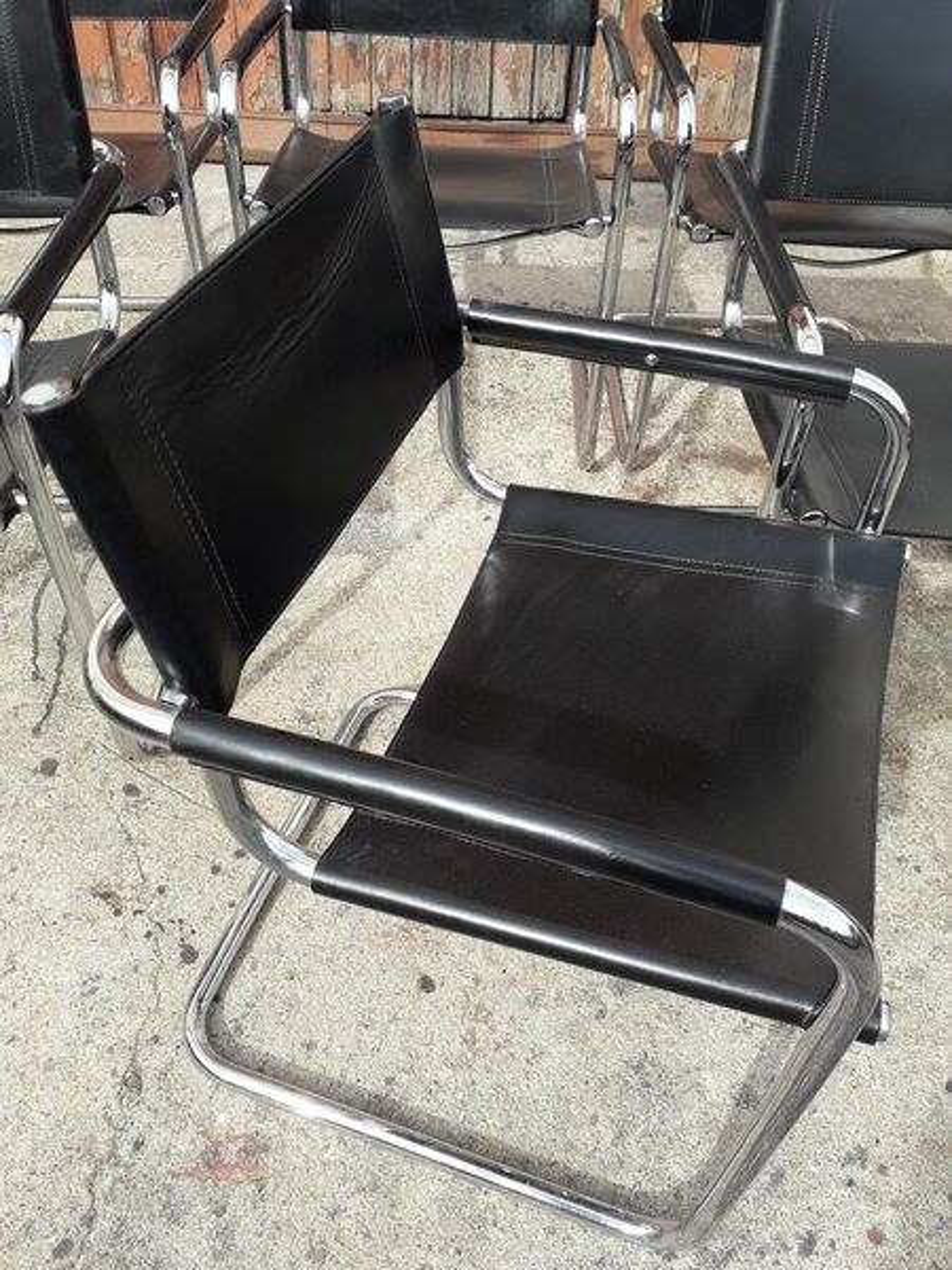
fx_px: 990
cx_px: 476
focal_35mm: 27
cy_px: 635
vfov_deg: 65.3
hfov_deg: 51.4
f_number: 1.9
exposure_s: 1/530
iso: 40
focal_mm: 3.6
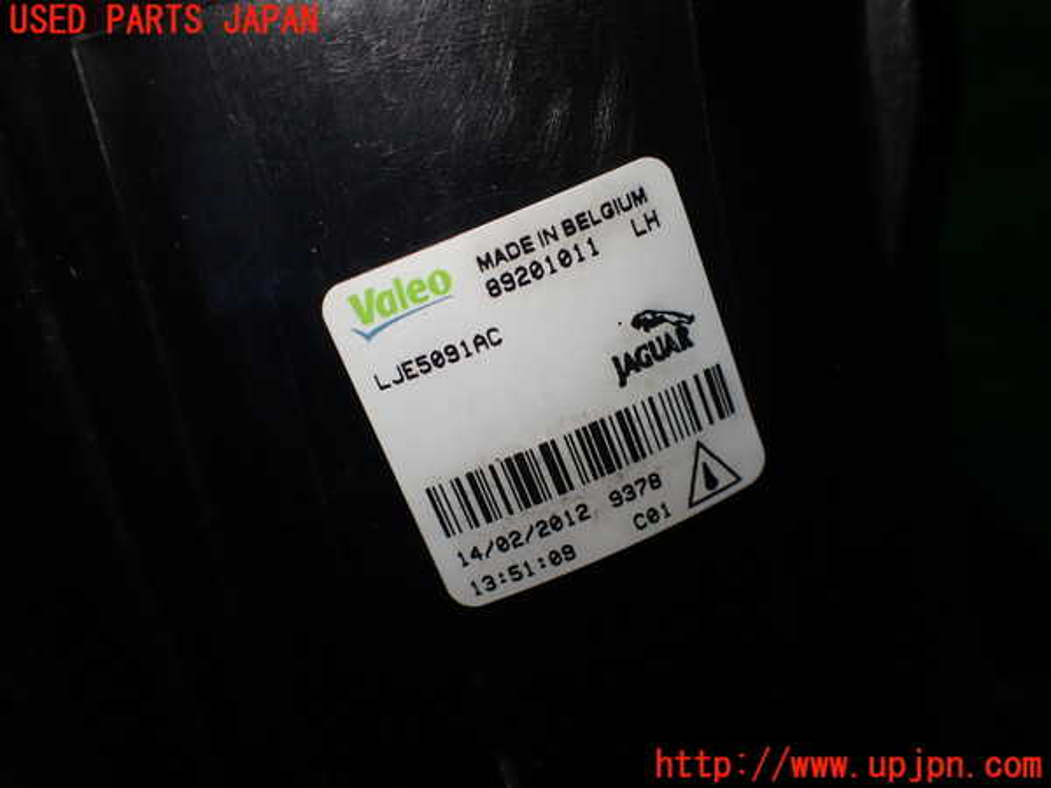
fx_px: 911
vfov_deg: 46.8
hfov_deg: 60.0
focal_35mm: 30
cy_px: 394
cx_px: 526
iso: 100
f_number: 2.3
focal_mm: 5.4
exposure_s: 1/200
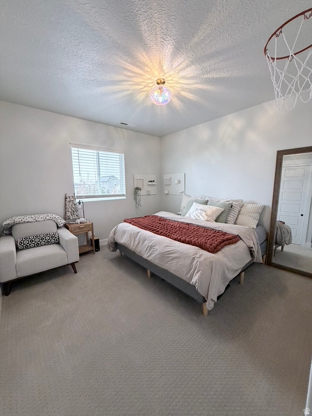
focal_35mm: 14
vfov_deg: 102.1
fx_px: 168
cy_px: 208
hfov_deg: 85.7
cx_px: 156
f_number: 2.2
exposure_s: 1/60
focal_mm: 2.22
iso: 250
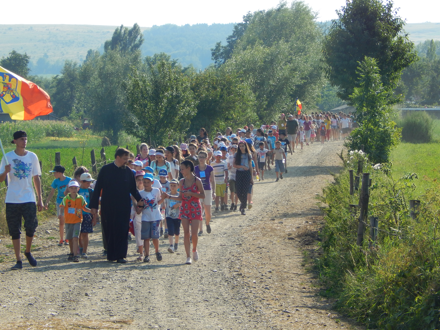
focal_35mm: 162
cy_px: 165
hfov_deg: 12.2
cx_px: 220
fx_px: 2059
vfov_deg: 9.2
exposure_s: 1/400
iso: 125
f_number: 5.1
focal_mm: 28.7
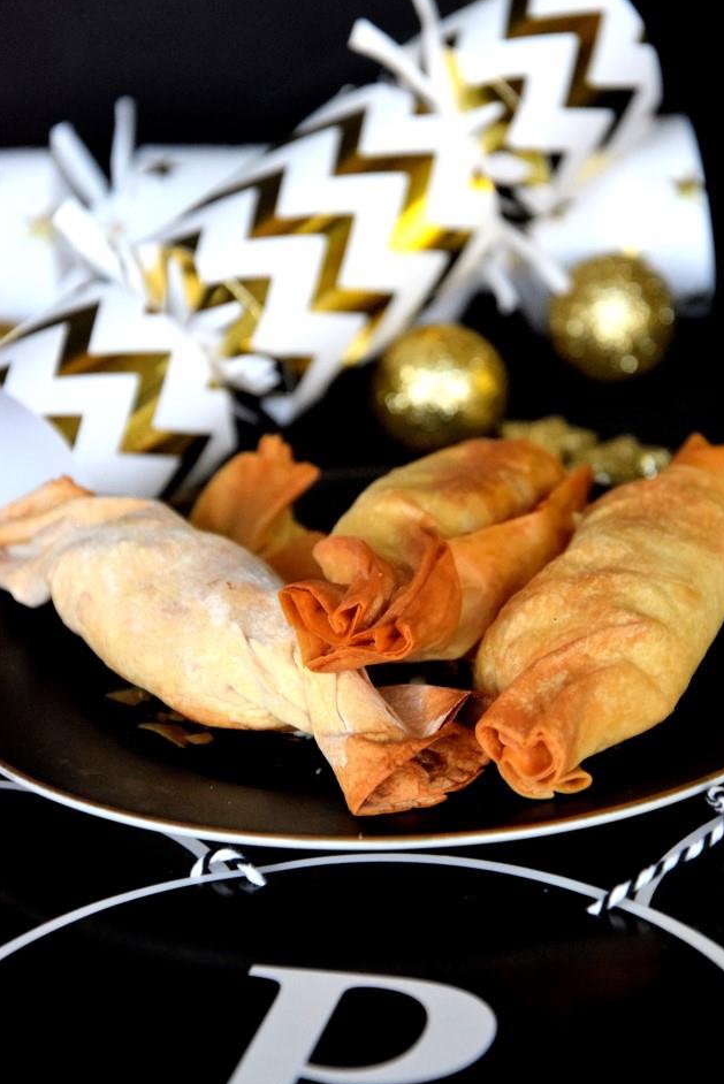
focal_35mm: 139
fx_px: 4174
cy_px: 509
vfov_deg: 14.8
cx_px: 391
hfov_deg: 9.9
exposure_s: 1/250
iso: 2500
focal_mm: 85
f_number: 5.6
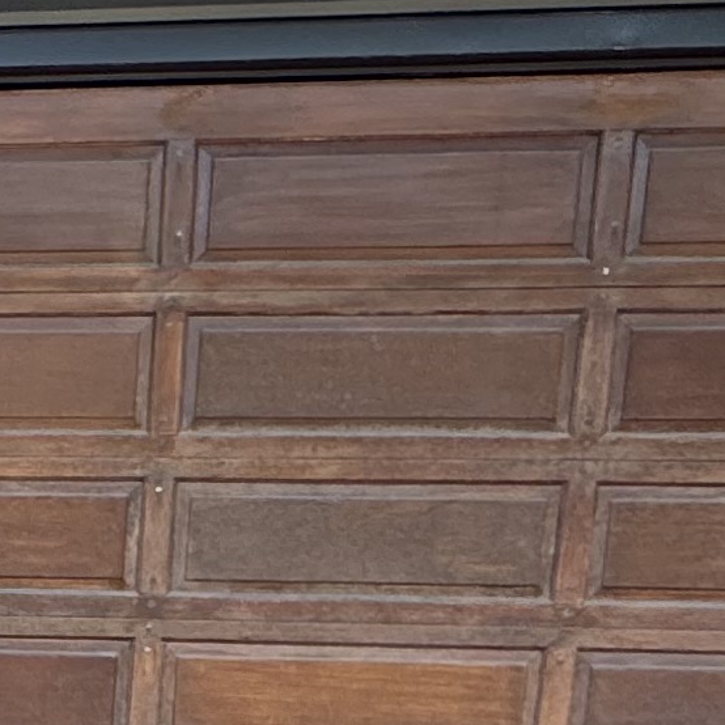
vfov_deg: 17.7
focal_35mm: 90
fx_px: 2133
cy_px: 1018
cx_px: -348
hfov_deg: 17.4
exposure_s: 1/166
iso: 40
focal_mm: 2.22
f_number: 2.2
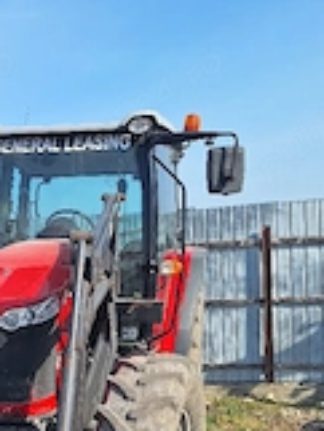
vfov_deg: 32.6
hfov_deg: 24.2
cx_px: -19
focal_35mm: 57
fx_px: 710
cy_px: 356
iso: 40
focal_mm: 5.54
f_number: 1.8
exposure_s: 1/2000
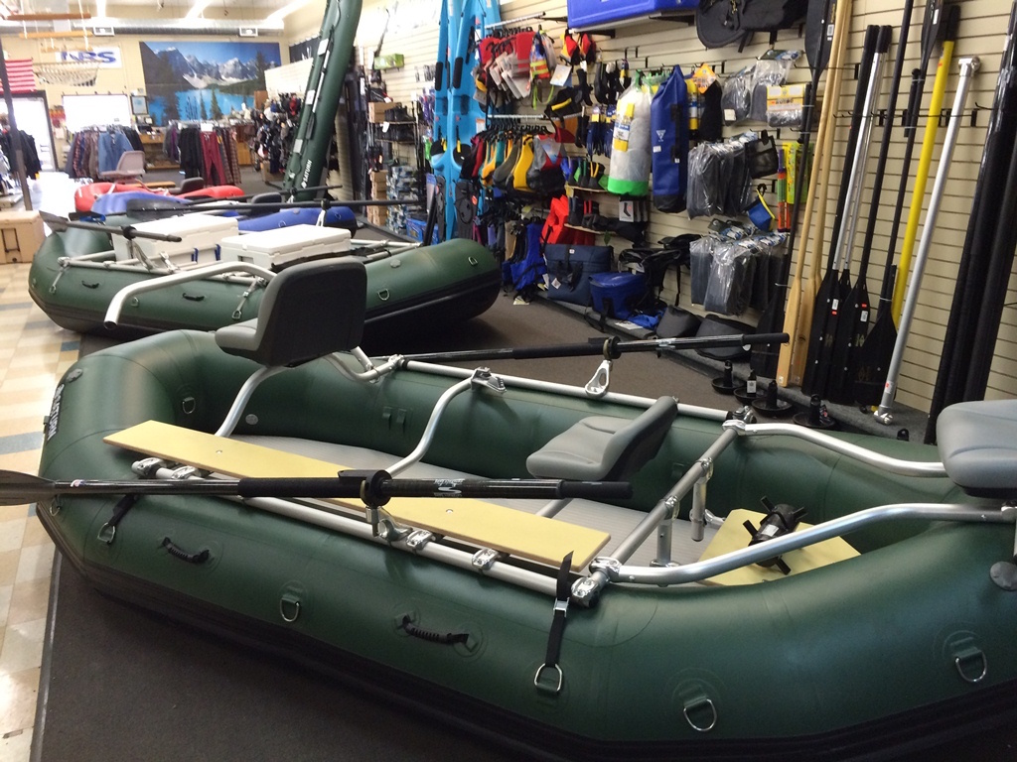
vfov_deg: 48.2
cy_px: 381
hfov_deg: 61.7
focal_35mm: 29
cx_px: 508
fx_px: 852
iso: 100
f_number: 2.2
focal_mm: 4.15
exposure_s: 1/30
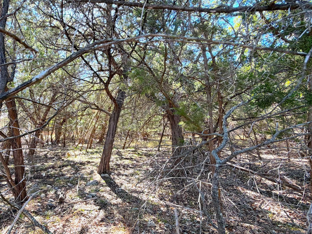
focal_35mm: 20
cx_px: 102
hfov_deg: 78.9
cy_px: 129
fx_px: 180
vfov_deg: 65.8
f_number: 2.2
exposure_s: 1/121
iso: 64
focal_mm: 2.22
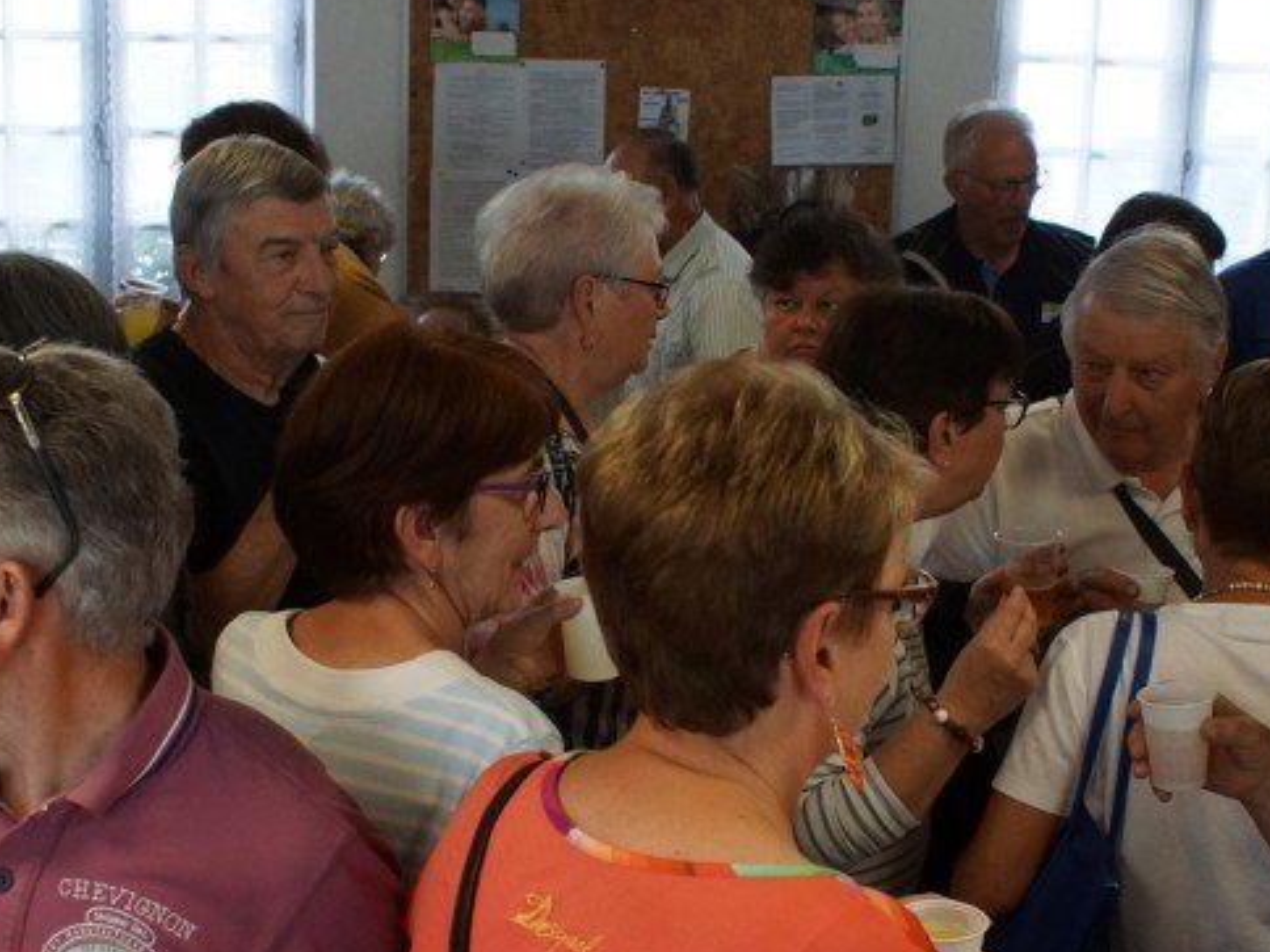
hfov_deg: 31.7
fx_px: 2238
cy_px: 517
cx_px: 630
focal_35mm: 61
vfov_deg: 24.0
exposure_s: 1/160
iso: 800
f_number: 4
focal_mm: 20
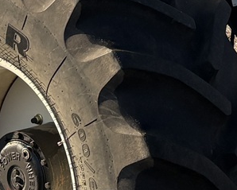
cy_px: -161
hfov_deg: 11.3
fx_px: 1194
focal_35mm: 170
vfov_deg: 8.7
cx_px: 218
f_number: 1.6
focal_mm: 5.96
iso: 50
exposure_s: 1/2208
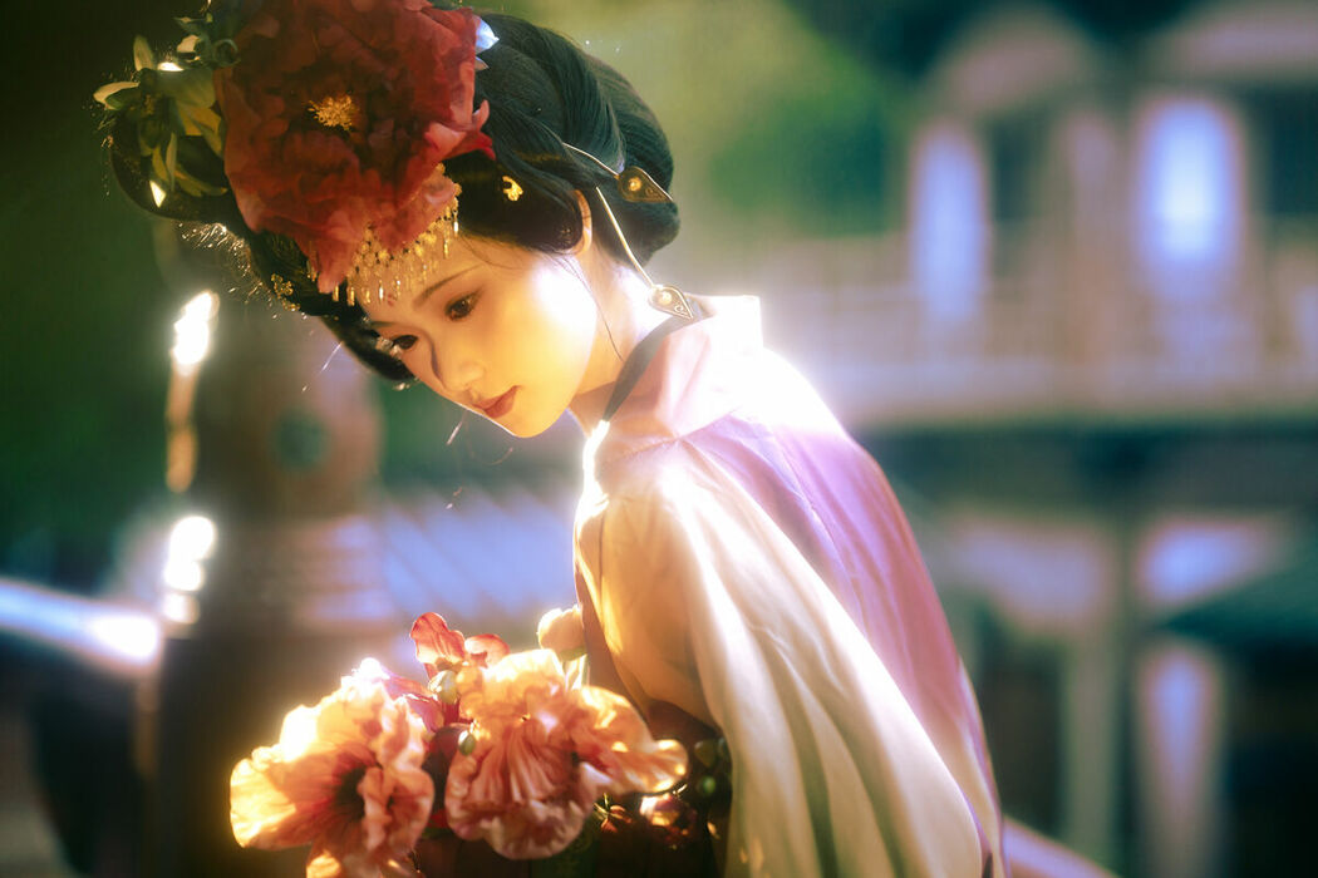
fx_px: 3112
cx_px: 659
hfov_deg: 23.9
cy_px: 439
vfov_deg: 16.1
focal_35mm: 85
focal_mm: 85
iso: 640
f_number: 1.4
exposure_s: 1/320
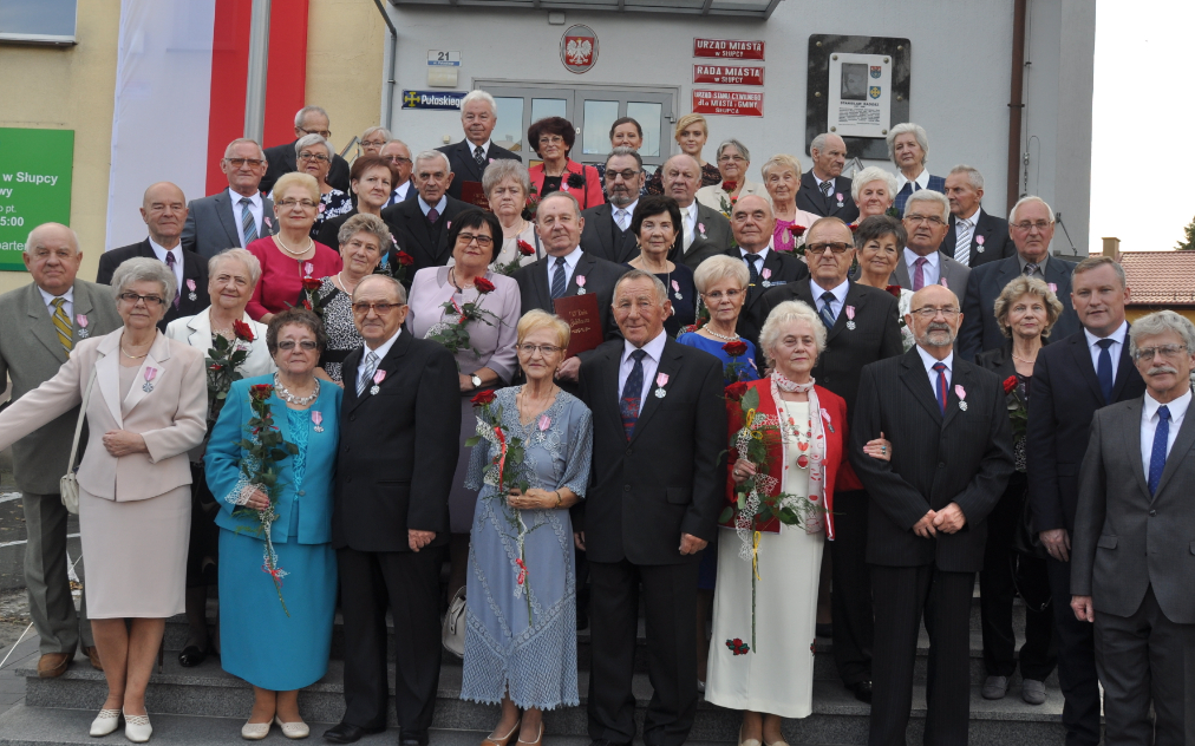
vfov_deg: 37.3
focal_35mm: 34
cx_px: 596
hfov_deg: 56.7
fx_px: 1107
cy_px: 367
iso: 200
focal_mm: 22
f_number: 6.3
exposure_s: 1/160
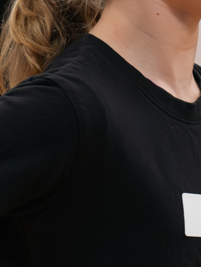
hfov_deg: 4.6
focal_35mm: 322
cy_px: 46
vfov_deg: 6.1
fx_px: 2493
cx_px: 160
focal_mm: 72
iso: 4000
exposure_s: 1/100
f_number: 6.3
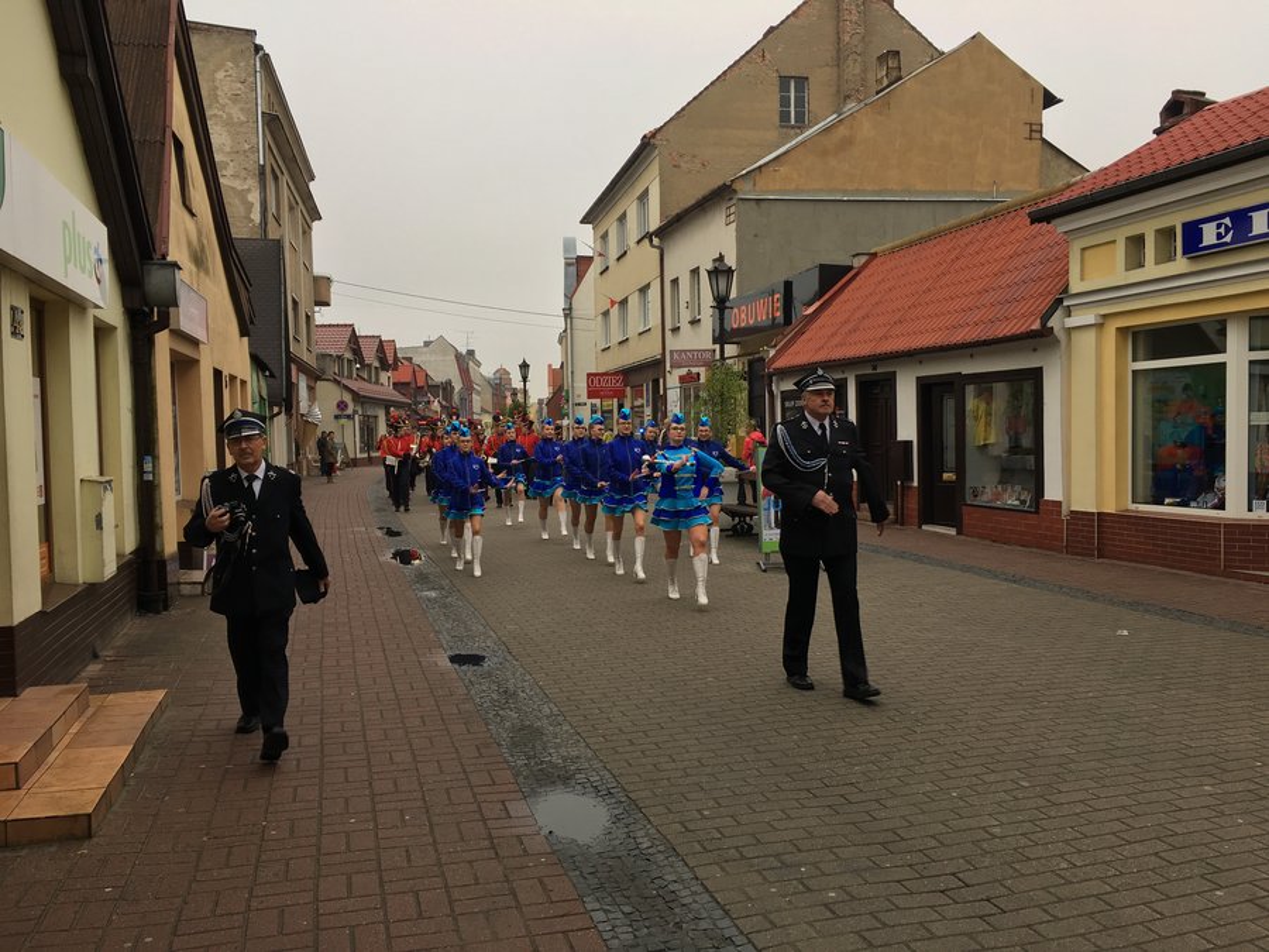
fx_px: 1063
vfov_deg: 48.2
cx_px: 634
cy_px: 476
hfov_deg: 61.7
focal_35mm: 29
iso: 25
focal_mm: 4.15
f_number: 2.2
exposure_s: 1/110
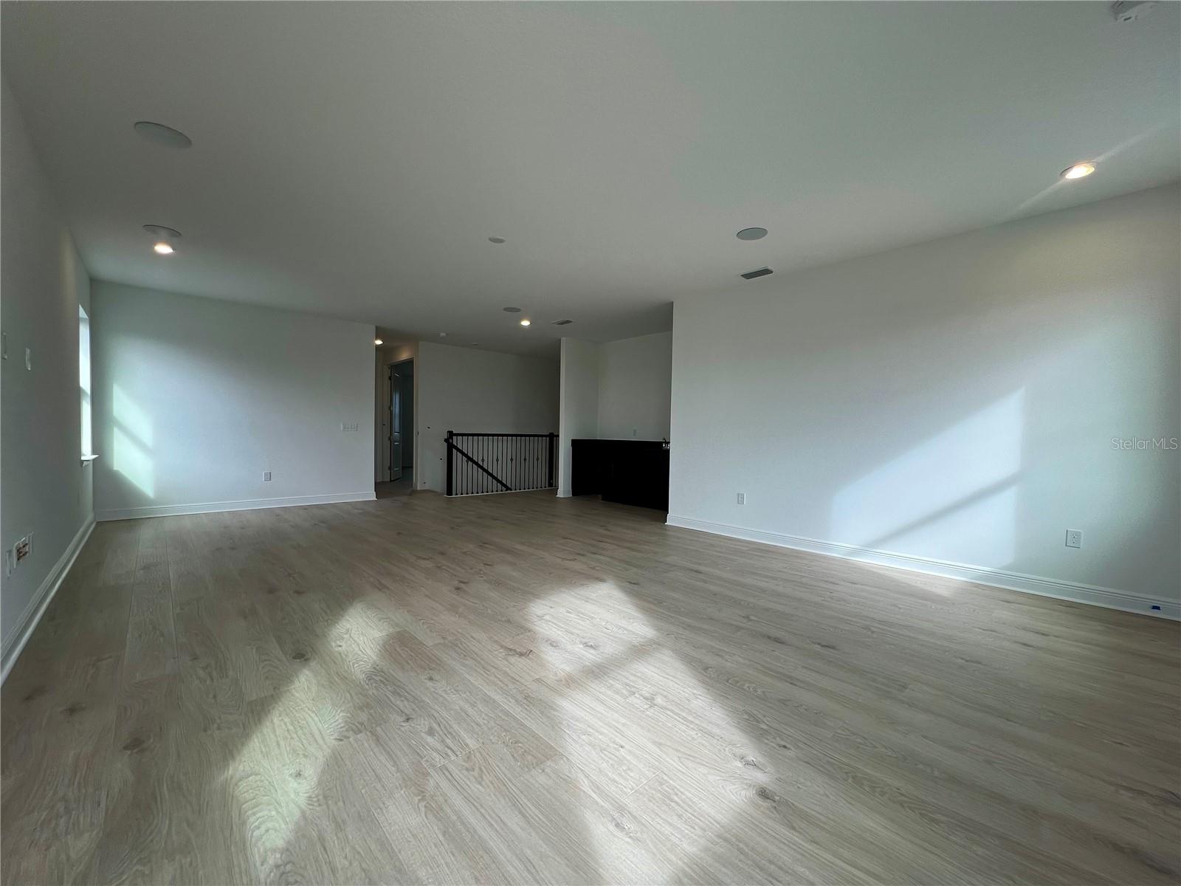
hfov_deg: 106.2
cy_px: 443
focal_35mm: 13
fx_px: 444
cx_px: 590
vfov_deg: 89.9
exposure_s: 1/120
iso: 32
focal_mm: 1.57
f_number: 1.8
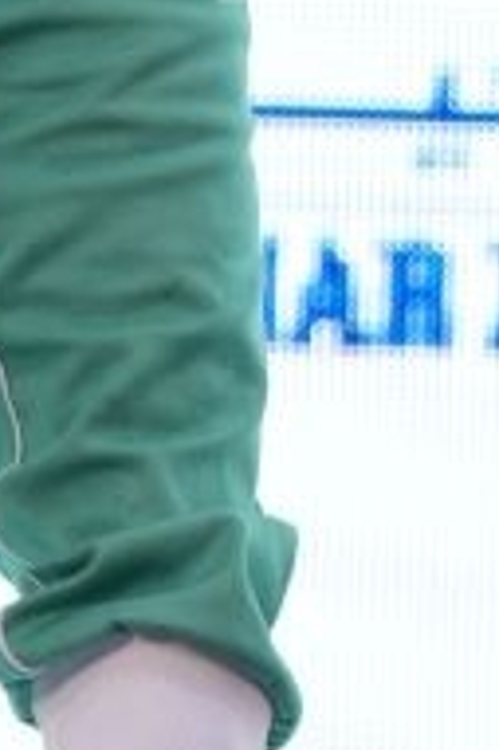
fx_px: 39281
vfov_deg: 1.1
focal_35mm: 1886
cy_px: -353
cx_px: -747
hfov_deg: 0.7
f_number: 2.8
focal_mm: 200
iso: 400
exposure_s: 1/250
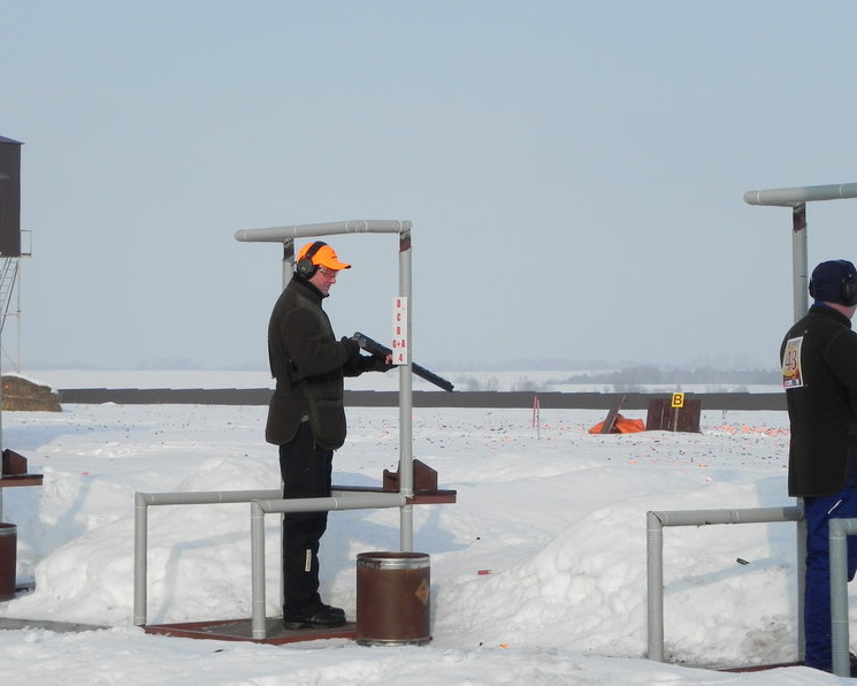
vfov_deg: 14.0
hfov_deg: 17.5
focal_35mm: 110
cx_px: 410
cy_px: 342
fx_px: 2790
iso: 160
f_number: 8
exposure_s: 1/405
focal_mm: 18.8
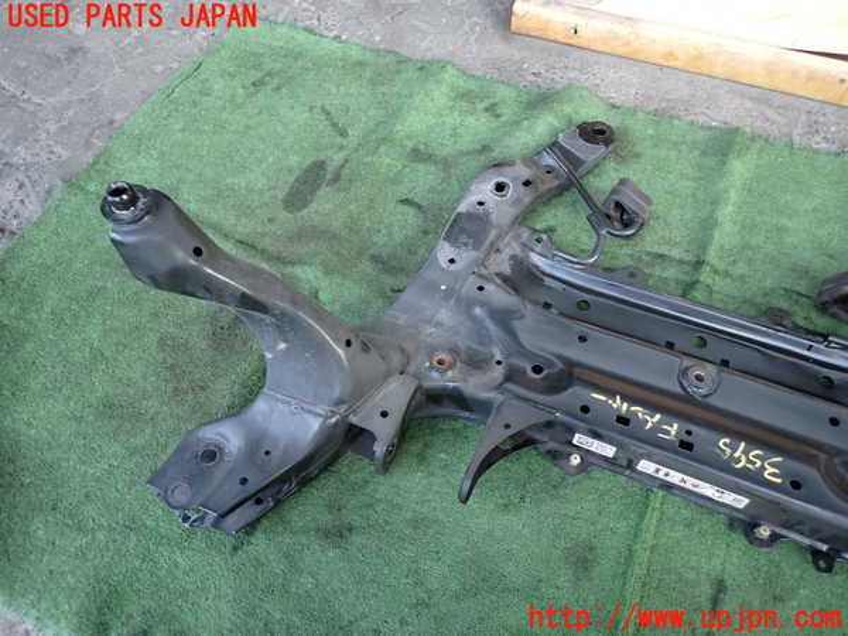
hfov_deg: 69.4
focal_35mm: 25
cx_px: 424
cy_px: 318
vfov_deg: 54.9
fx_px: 612
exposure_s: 1/100
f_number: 2
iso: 200
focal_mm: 4.5
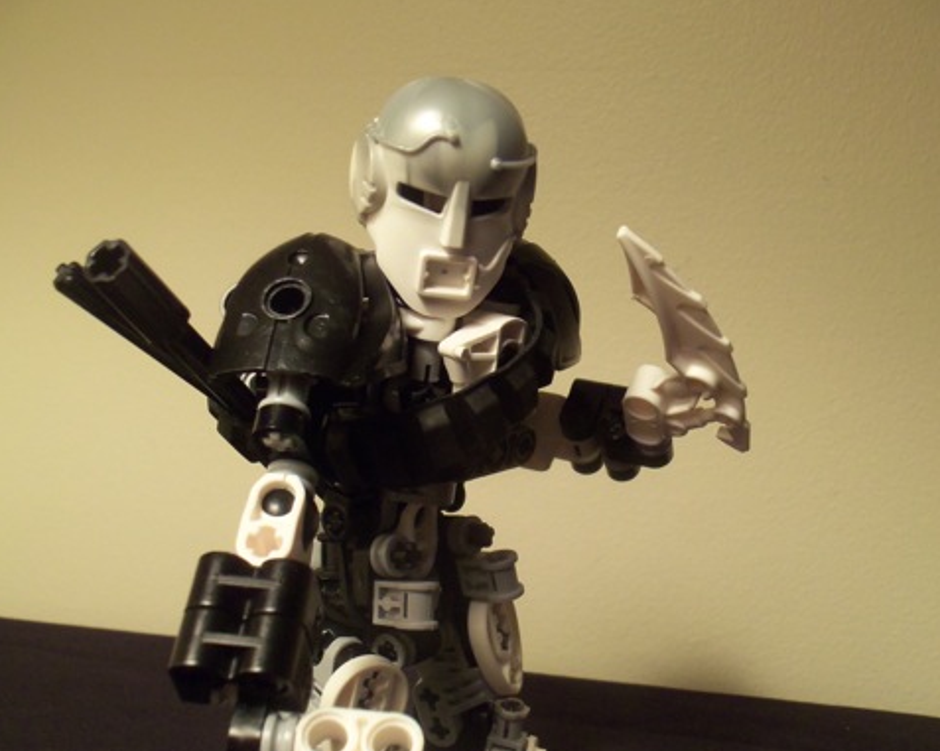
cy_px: 497
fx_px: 1057
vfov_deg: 38.7
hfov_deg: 48.0
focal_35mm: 38
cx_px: 471
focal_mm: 5.2
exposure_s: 1/30
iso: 160
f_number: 3.4
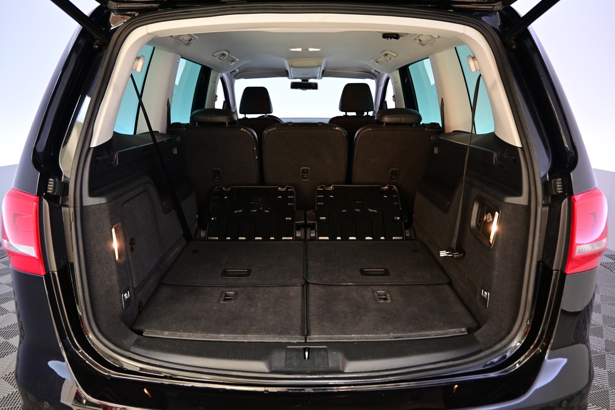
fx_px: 410
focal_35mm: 24
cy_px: 205
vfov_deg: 53.1
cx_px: 308
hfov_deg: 73.7
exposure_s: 1/25
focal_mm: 16
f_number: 3.5
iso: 800
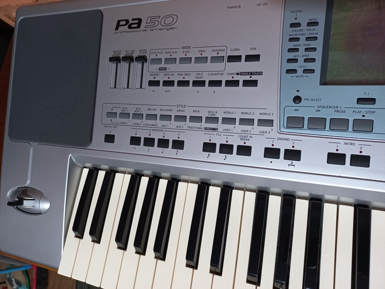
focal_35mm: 25
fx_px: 278
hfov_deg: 69.4
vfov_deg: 54.9
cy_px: 144
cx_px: 192
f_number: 1.8
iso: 250
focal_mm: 4.6
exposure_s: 1/30
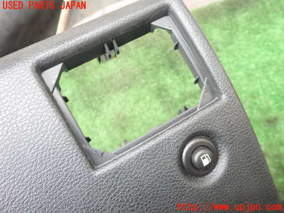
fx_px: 246
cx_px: 142
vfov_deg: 46.8
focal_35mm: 30
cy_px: 106
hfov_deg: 60.0
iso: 200
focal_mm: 5.4
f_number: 2.3
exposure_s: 1/30
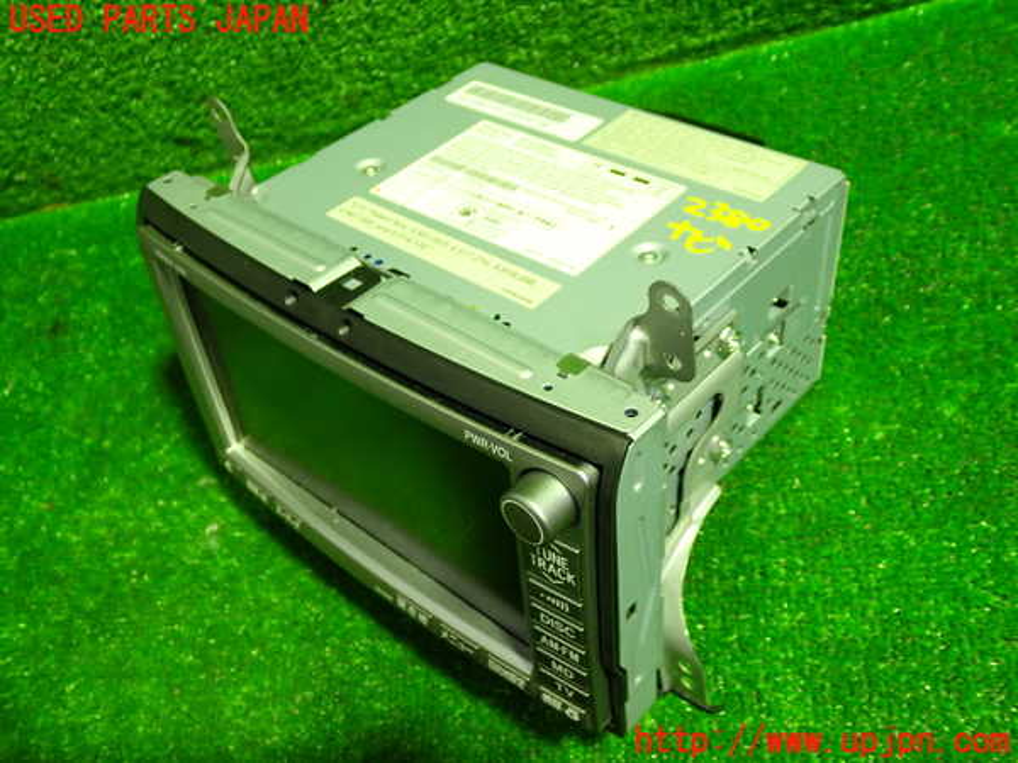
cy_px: 382
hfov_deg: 51.4
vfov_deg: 39.7
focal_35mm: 36
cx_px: 509
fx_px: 1059
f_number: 2.5
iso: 400
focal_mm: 6.37
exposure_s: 1/40
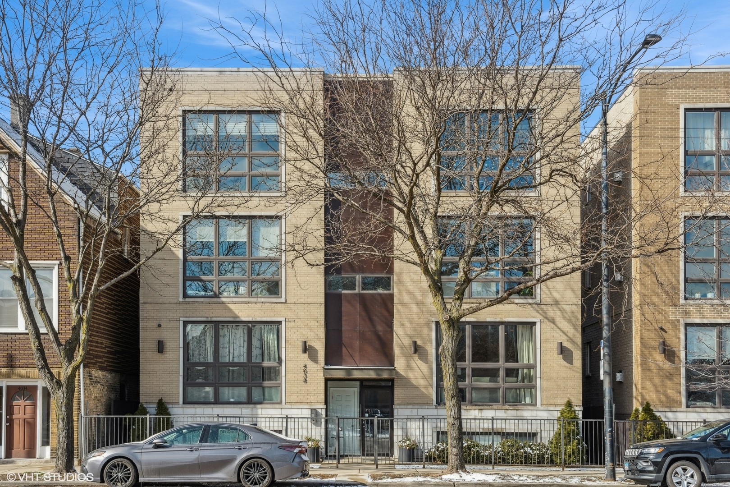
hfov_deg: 48.5
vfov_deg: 33.4
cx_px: 365
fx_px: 811
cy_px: 244
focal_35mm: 40
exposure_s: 1/250
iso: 200
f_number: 9.5
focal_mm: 40
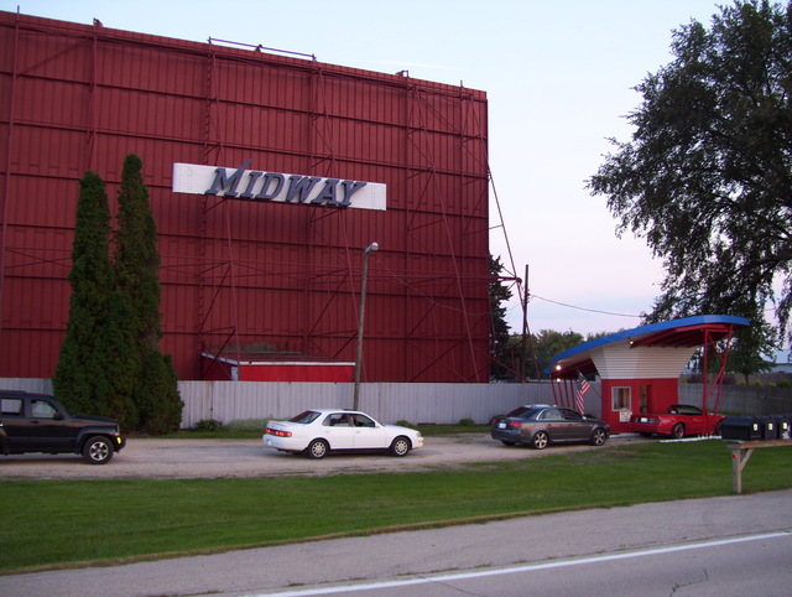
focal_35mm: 36
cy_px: 298
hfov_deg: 51.3
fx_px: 825
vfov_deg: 39.8
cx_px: 396
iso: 80
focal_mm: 6
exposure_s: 1/60
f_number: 2.7
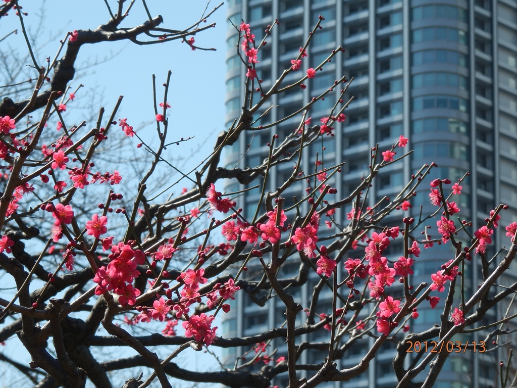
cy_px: 194
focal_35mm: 154
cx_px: 258
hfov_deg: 12.8
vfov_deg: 9.6
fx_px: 2300
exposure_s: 1/320
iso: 80
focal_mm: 27.5
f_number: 5.5
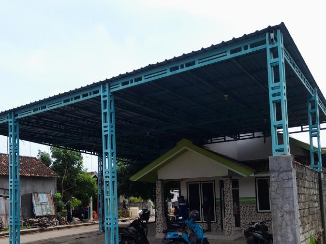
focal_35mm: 38
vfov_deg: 36.9
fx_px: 358
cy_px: 179
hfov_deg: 48.7
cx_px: 131
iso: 20
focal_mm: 4.6
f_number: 2
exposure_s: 1/622
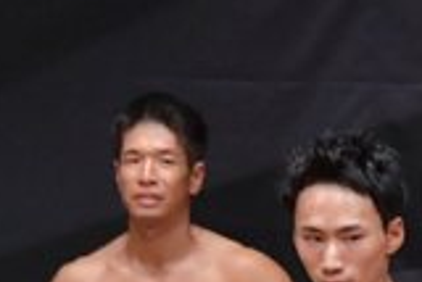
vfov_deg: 1.2
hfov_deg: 1.8
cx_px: 368
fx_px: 13622
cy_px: 635
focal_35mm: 1161
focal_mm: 160
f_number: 5.6
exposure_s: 1/400
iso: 6400
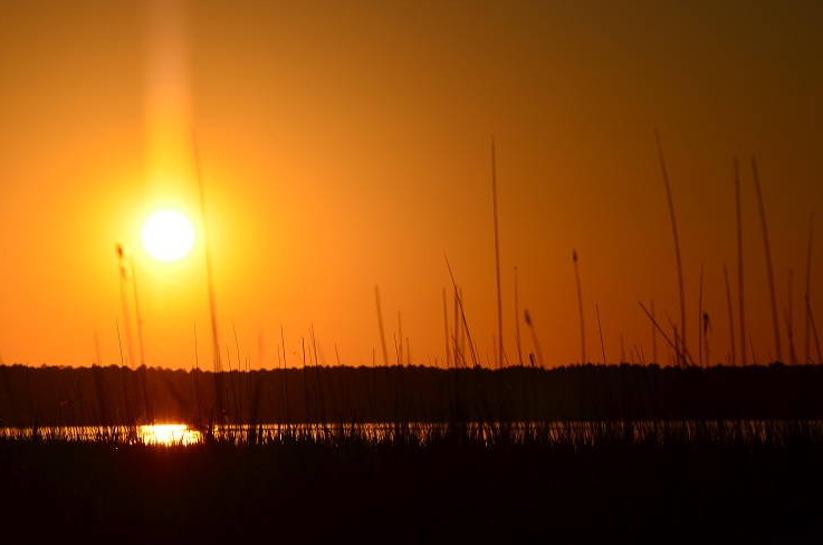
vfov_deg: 6.0
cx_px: 364
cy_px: 314
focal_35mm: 228
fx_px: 5201
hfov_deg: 9.0
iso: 100
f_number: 4.8
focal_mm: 112
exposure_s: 1/8000
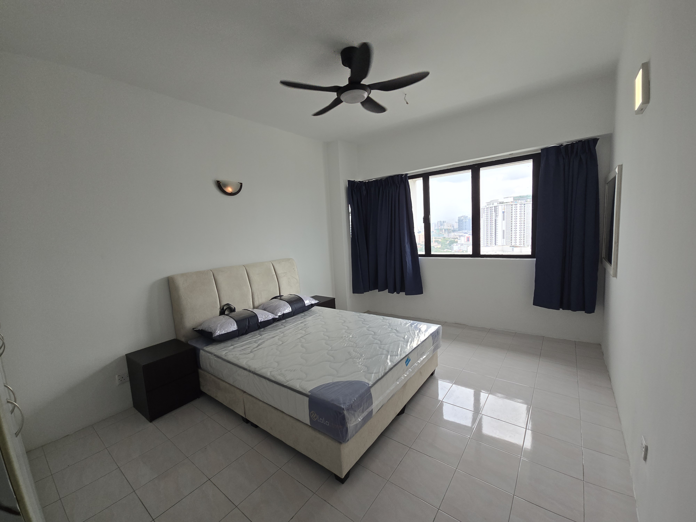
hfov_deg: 106.2
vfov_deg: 89.9
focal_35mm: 13
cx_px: 348
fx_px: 261
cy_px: 261
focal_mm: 2.2
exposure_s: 1/359
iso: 100
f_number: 2.2
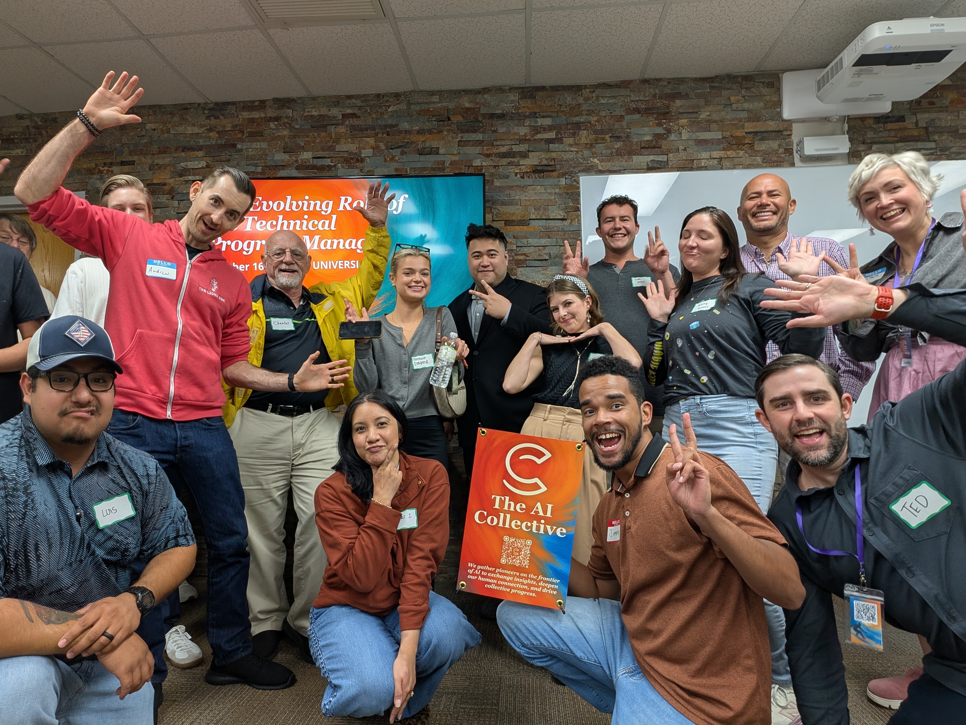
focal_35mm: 18
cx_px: 483
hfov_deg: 87.8
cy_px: 362
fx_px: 502
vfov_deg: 71.6
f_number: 2.2
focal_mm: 2.71
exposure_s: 1/24
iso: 60
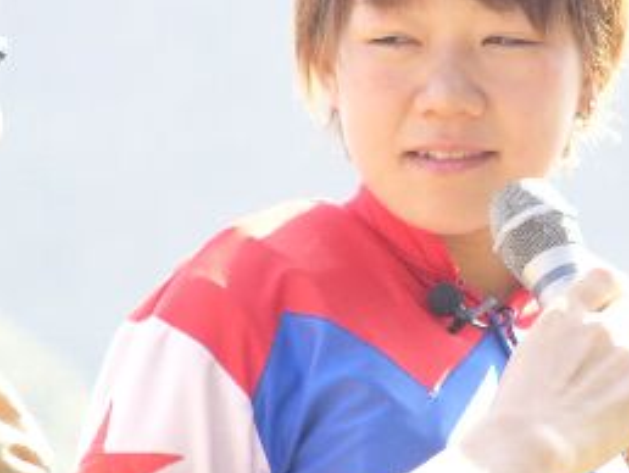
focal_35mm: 776
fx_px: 14114
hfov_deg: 2.6
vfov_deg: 1.9
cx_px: 466
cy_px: 307
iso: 50
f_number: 4
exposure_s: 1/100
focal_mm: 52.1
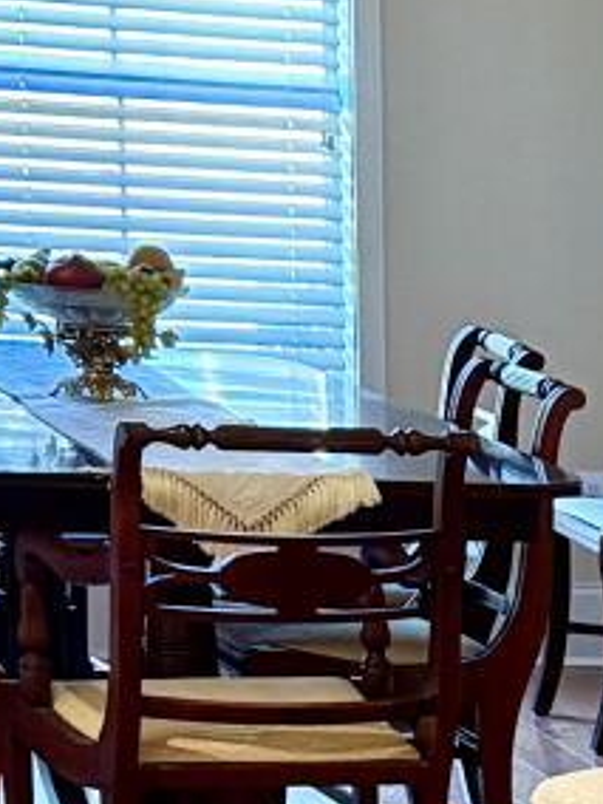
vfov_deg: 11.0
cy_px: 1359
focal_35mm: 169
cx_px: 1588
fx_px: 3925
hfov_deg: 7.9
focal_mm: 6.76
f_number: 1.78
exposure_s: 1/60
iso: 320
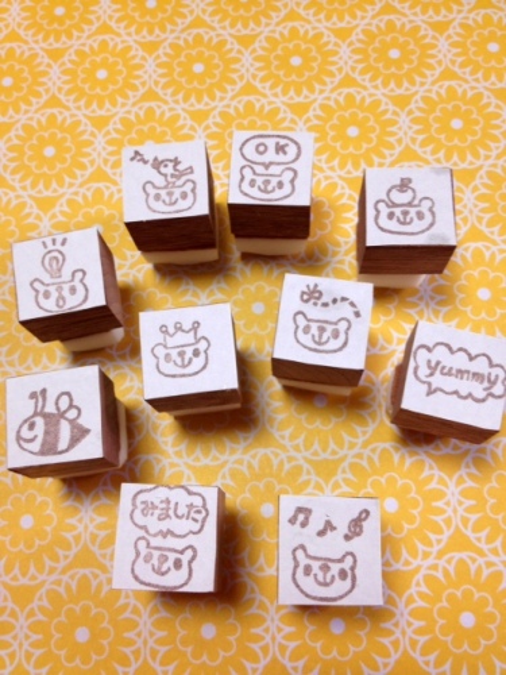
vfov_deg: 52.6
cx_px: 253
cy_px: 338
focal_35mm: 35
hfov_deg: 40.7
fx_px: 682
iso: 80
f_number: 2.4
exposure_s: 1/20
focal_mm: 4.28
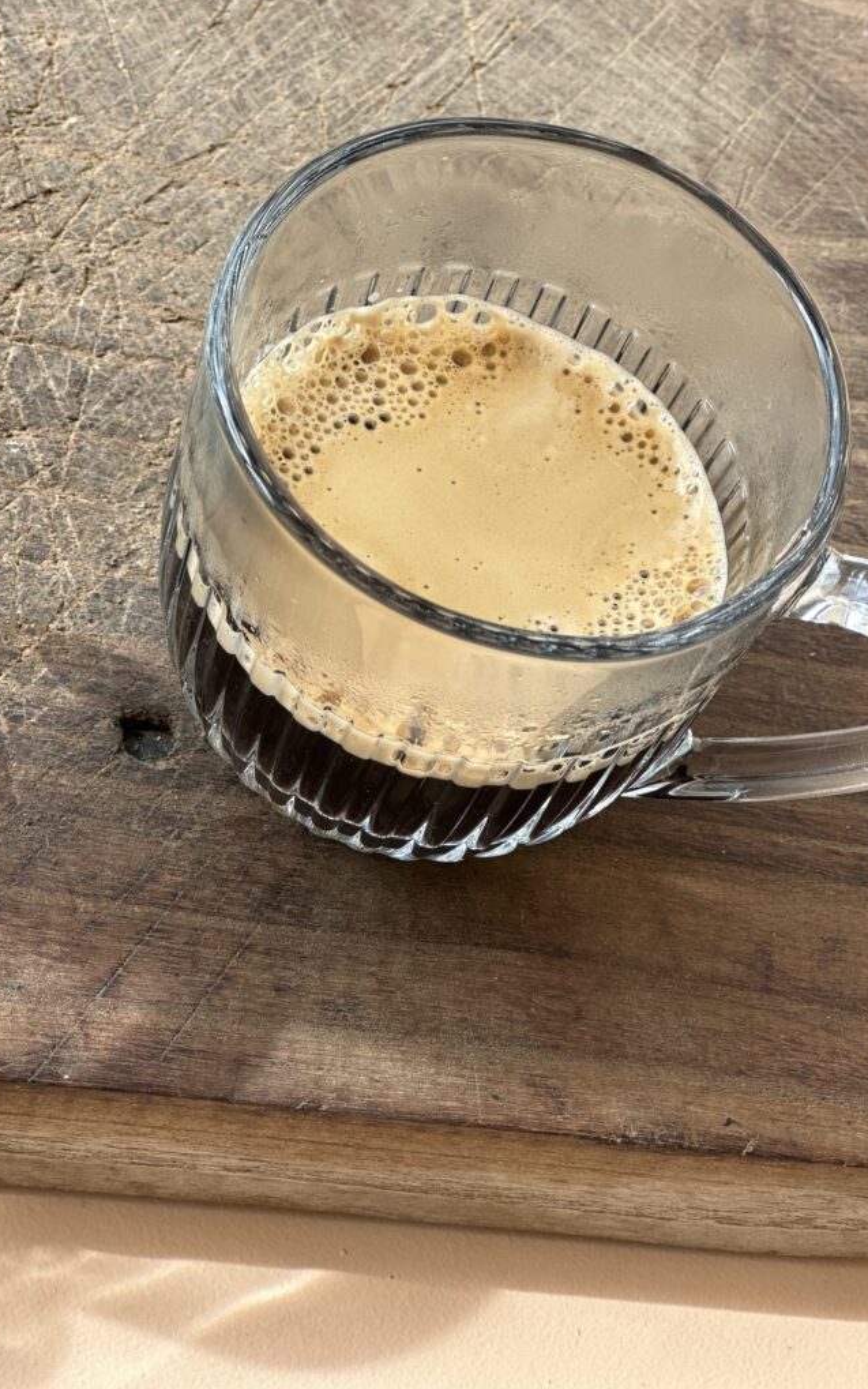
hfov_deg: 15.9
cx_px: 421
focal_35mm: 82
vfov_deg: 25.2
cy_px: 692
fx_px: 3103
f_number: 2.8
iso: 32
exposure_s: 1/100
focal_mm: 9
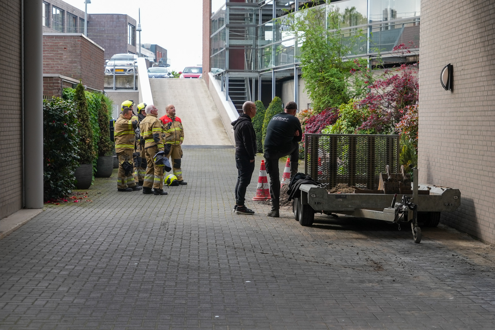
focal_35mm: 73
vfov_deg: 18.7
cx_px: 248
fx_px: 1004
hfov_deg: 27.7
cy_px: 165
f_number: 7.1
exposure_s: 1/160
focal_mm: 73
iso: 400
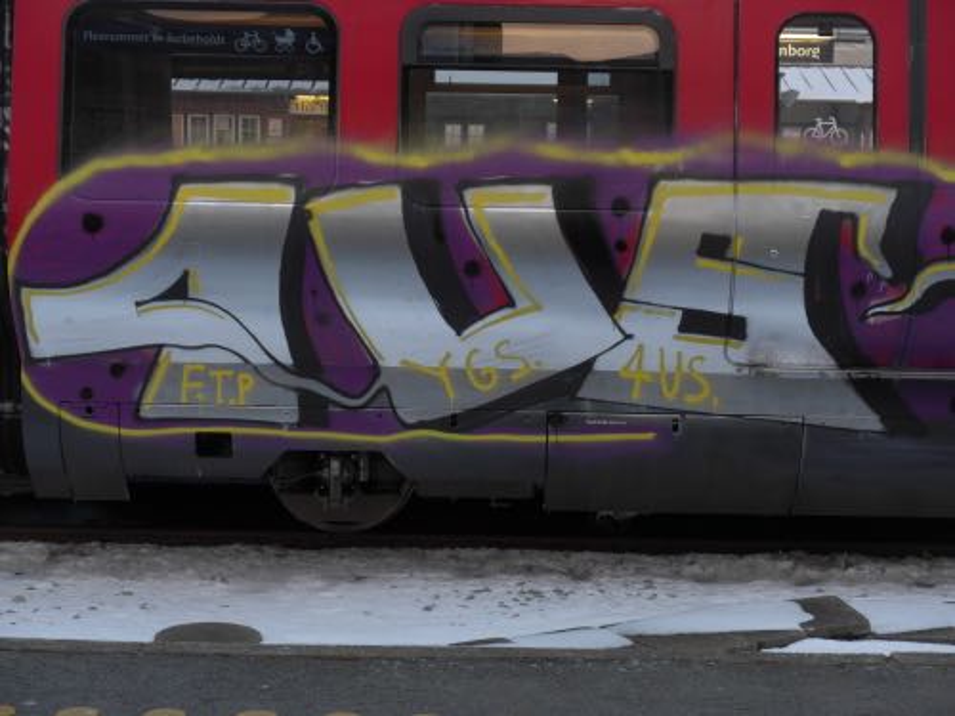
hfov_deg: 27.8
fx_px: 1931
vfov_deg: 21.0
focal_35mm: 70
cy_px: 358
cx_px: 478
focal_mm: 15
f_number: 4.2
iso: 160
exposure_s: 1/80
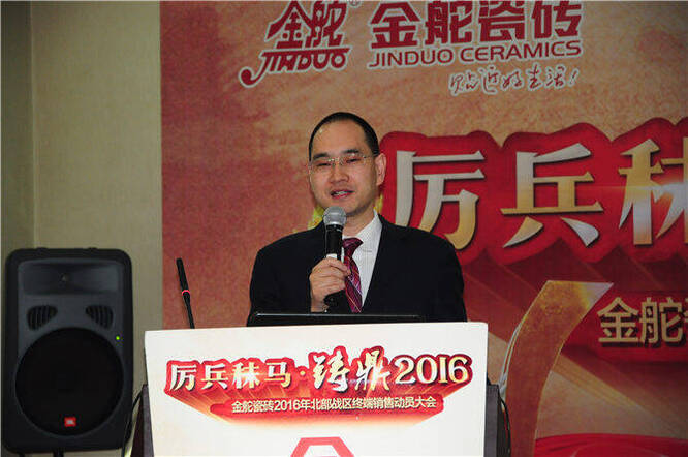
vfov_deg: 9.3
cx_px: 344
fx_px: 2805
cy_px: 228
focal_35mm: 147
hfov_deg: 14.0
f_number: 5.6
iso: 800
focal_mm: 98
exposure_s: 1/60
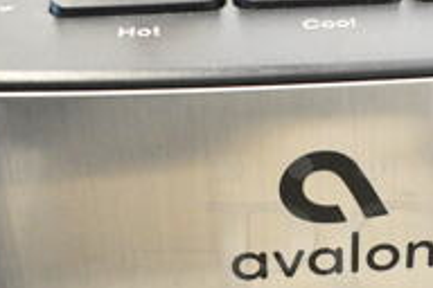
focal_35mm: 86
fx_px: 1034
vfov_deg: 15.7
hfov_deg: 23.2
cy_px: 259
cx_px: 370
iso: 6400
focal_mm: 18
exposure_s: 1/100
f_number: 5
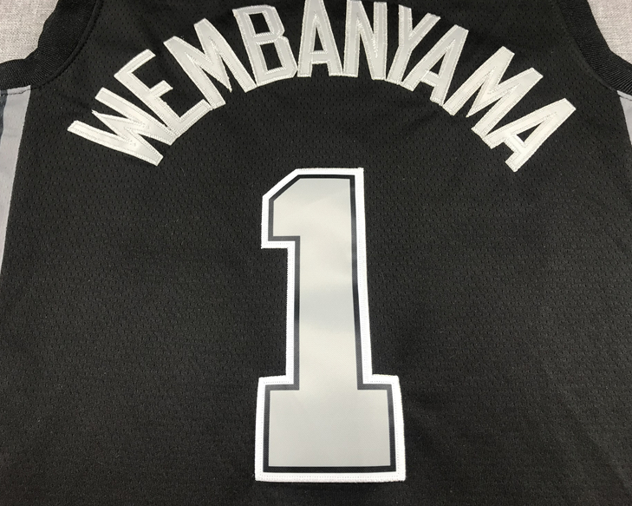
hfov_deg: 58.8
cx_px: 315
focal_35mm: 30
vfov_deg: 48.5
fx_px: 561
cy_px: 250
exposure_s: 1/50
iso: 25
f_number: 1.8
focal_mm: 3.99
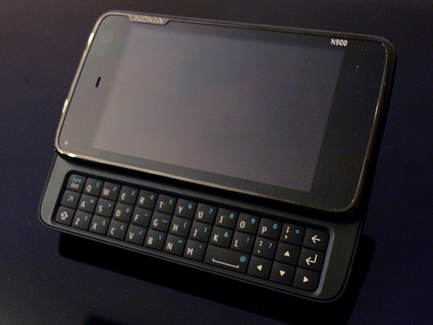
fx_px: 500
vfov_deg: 36.0
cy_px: 162
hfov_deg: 46.8
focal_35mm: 40
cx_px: 216
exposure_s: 1/2
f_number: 3.9
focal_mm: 7.25
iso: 250
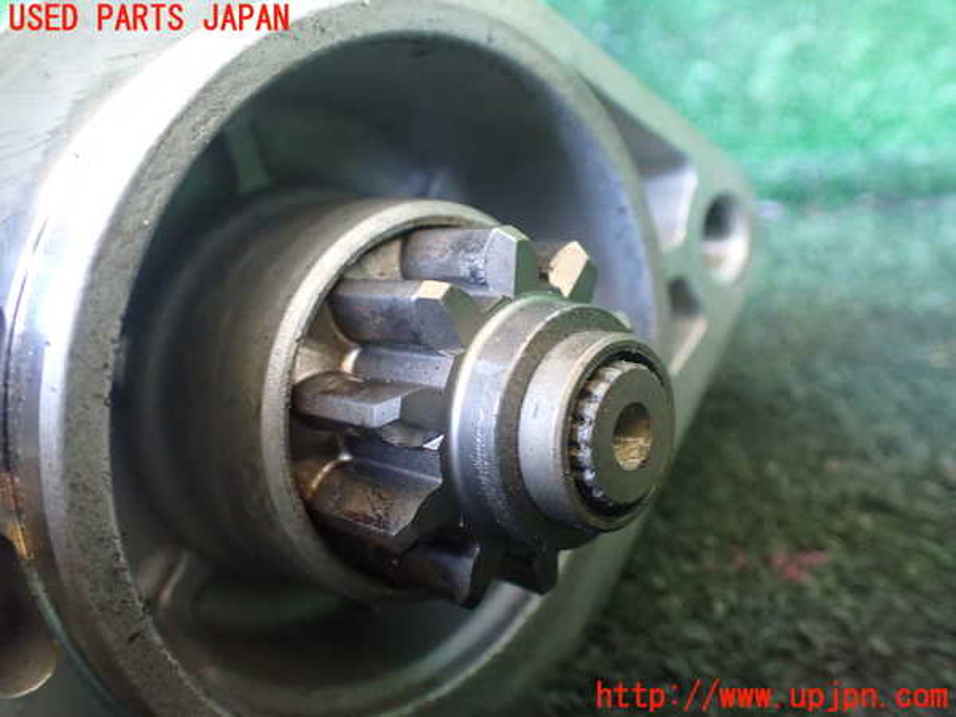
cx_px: 478
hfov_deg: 60.0
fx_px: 829
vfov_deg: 46.8
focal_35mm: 30
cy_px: 358
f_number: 2.3
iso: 800
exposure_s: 1/30
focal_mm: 5.4
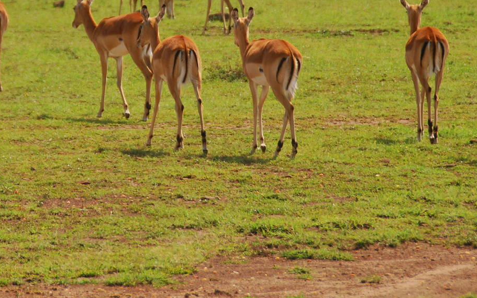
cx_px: 213
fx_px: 4717
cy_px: 52
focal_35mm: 363
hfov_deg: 5.8
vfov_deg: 3.6
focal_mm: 135
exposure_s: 1/250
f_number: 5.6
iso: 200
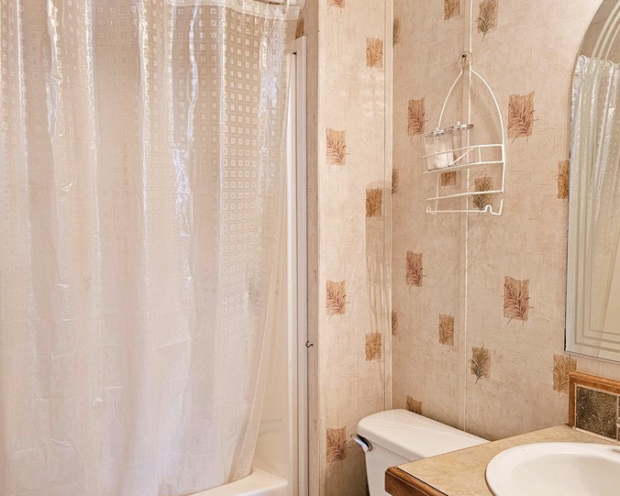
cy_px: 273
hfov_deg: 52.8
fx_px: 624
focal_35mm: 34
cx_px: 317
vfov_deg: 43.3
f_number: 1.7
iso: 400
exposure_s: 1/120
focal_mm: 6.3
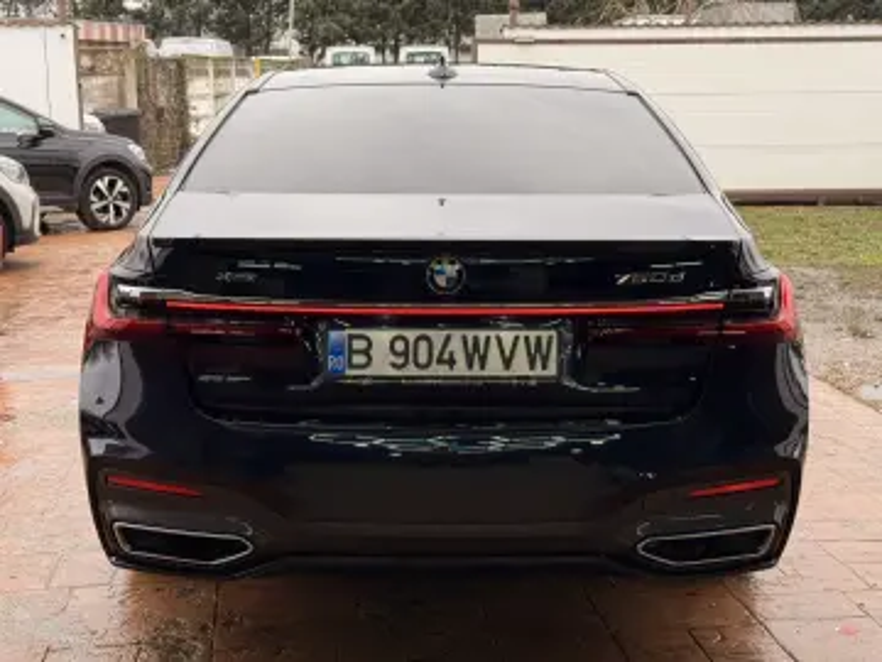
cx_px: 441
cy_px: 331
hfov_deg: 39.7
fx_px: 1223
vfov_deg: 30.3
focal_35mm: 48
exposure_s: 1/315
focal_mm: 6.76
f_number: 1.78
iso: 64
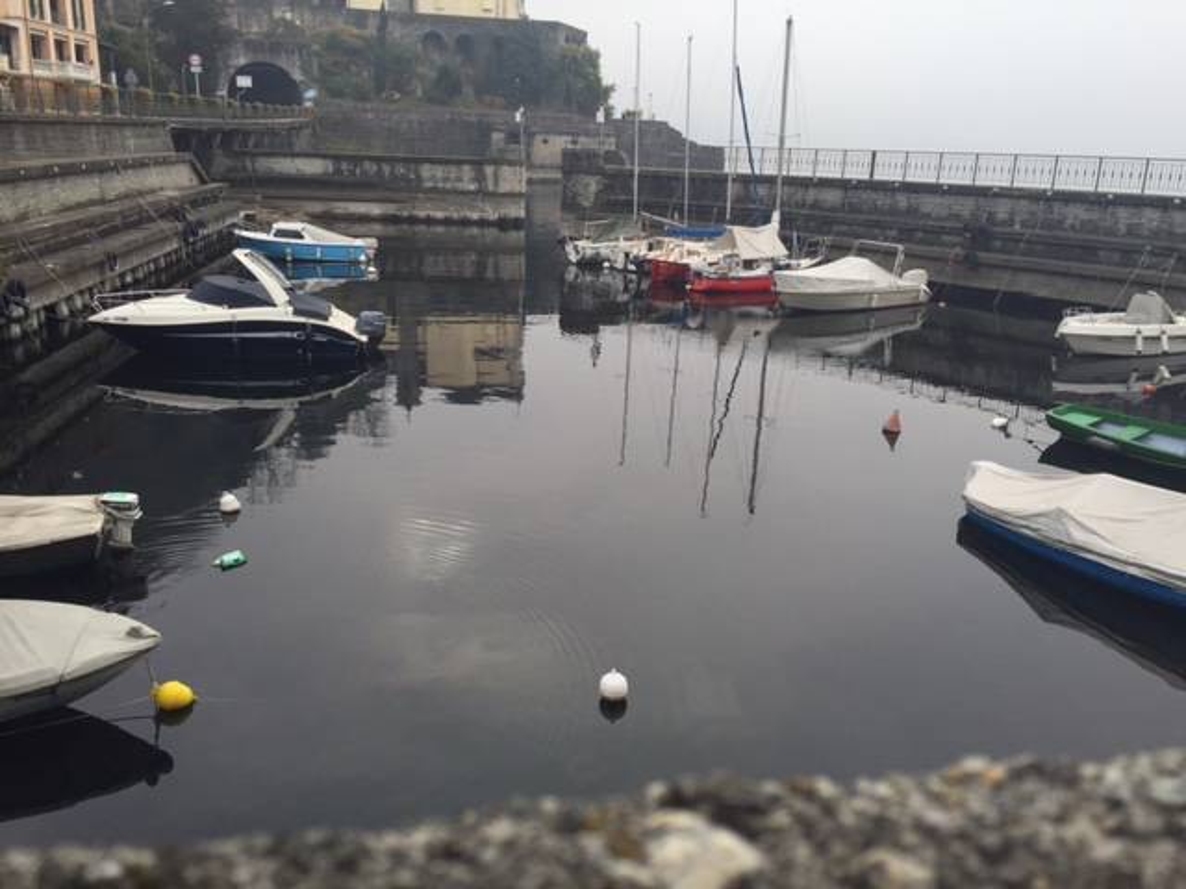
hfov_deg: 61.7
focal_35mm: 29
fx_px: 994
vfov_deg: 48.2
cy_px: 444
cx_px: 593
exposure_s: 1/302
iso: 32
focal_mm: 4.15
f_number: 2.2
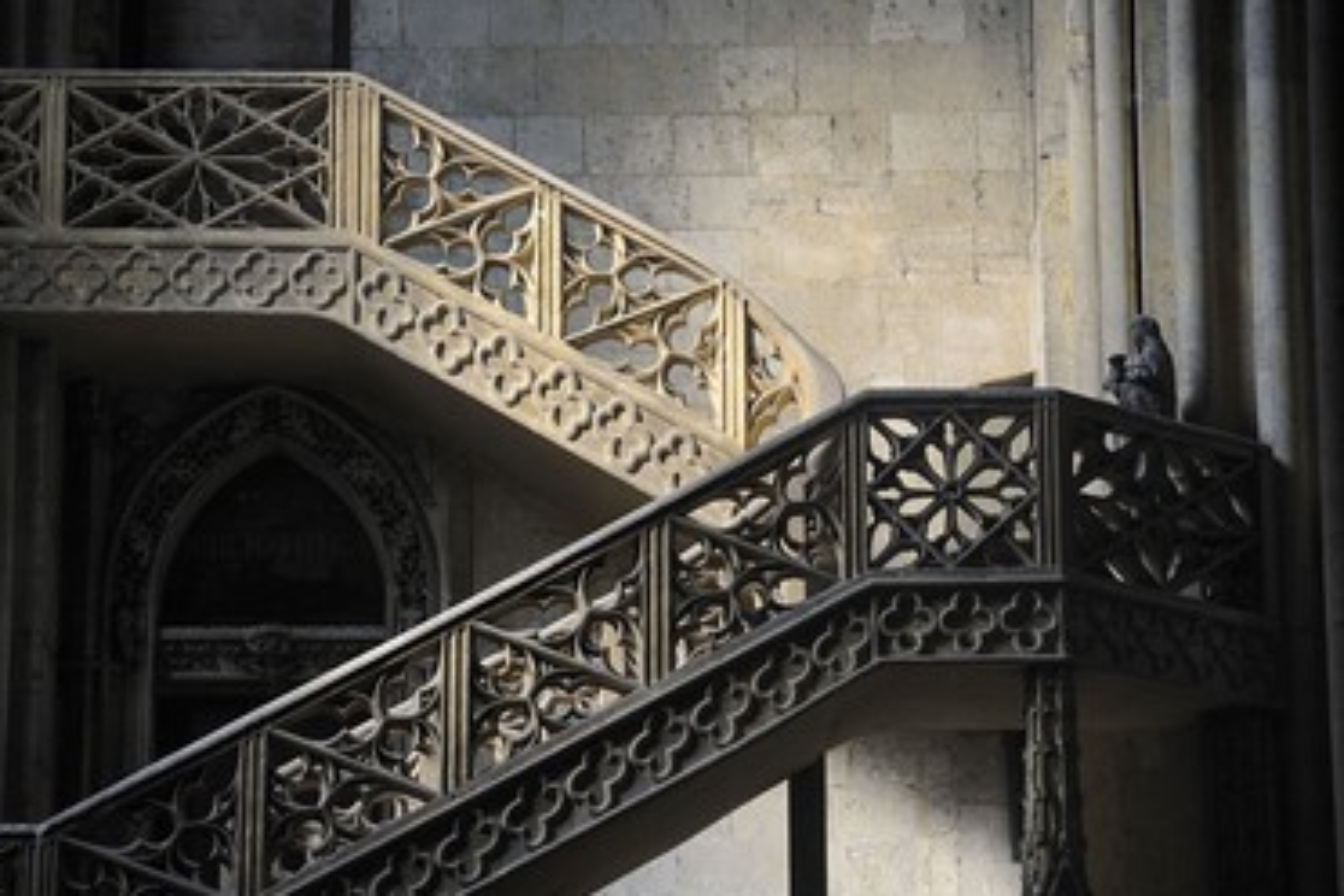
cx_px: 589
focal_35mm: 131
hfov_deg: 15.6
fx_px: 4890
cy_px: 491
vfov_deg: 10.5
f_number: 5
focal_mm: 116
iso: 800
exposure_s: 1/160
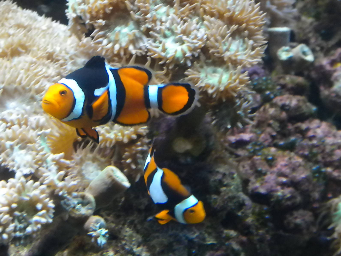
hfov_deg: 16.4
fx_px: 1182
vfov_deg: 12.3
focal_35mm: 120
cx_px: 171
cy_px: 129
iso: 868
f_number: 5.1
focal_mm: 21
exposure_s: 1/61.1
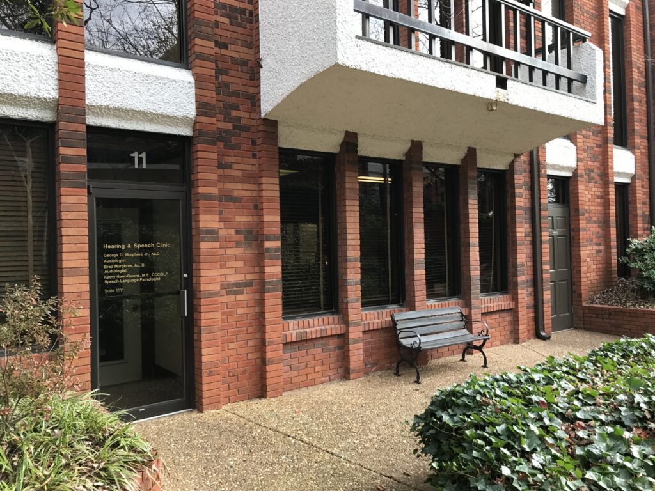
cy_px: 246
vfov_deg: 49.7
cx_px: 328
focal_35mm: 28
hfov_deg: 63.4
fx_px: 530
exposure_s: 1/155
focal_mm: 3.99
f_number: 1.8
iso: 20
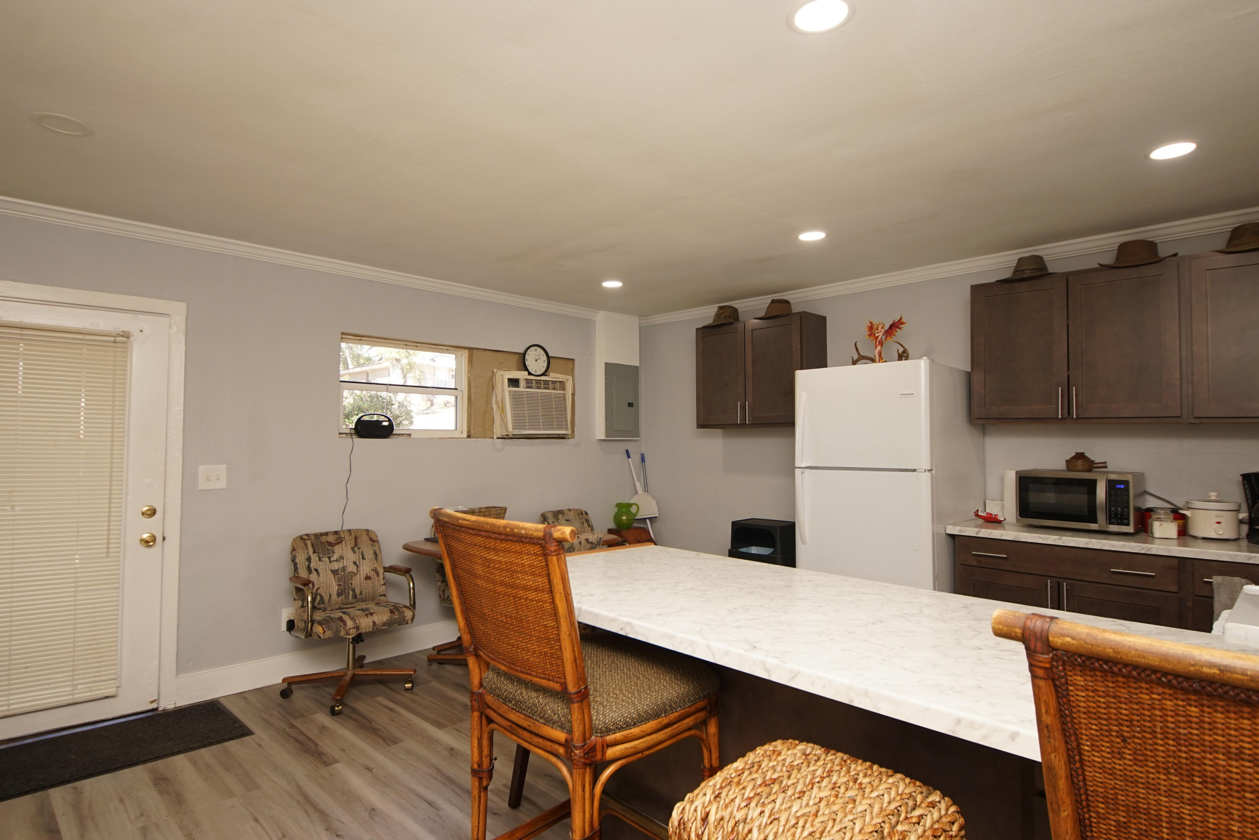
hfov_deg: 90.0
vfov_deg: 67.4
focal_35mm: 18
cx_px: 630
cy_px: 420
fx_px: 630
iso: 250
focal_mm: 12
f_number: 4.5
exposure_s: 1/60
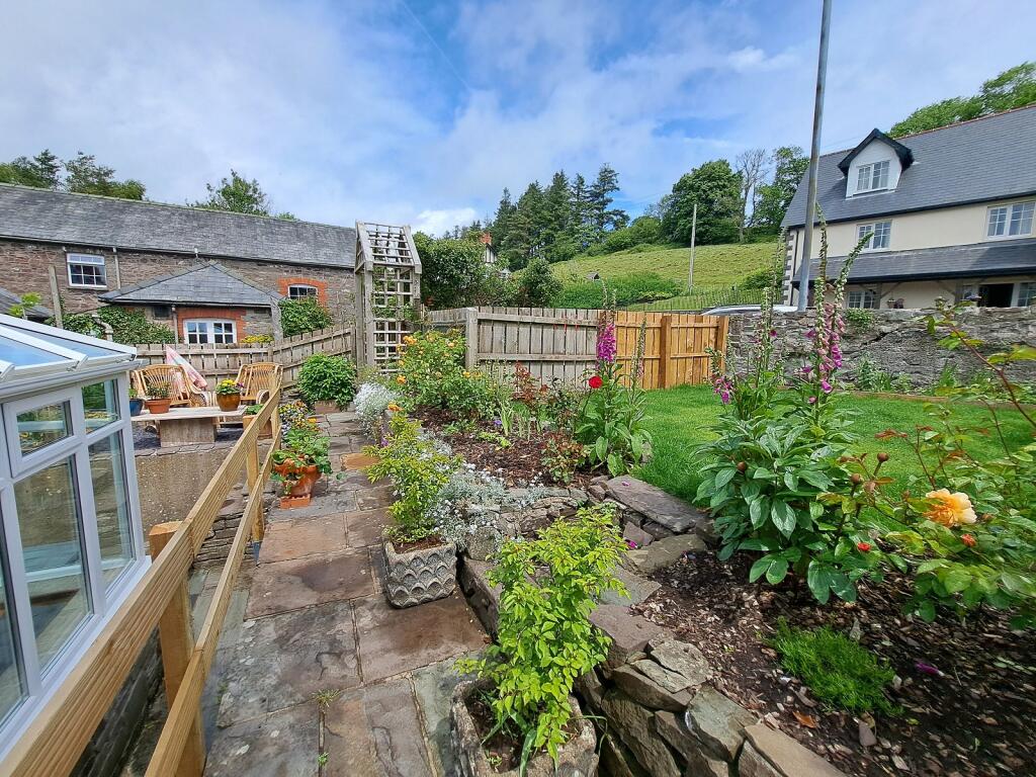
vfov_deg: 89.9
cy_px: 388
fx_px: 389
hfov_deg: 106.2
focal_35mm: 13
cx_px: 518
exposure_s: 1/1488
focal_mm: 1.74
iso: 50
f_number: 2.2
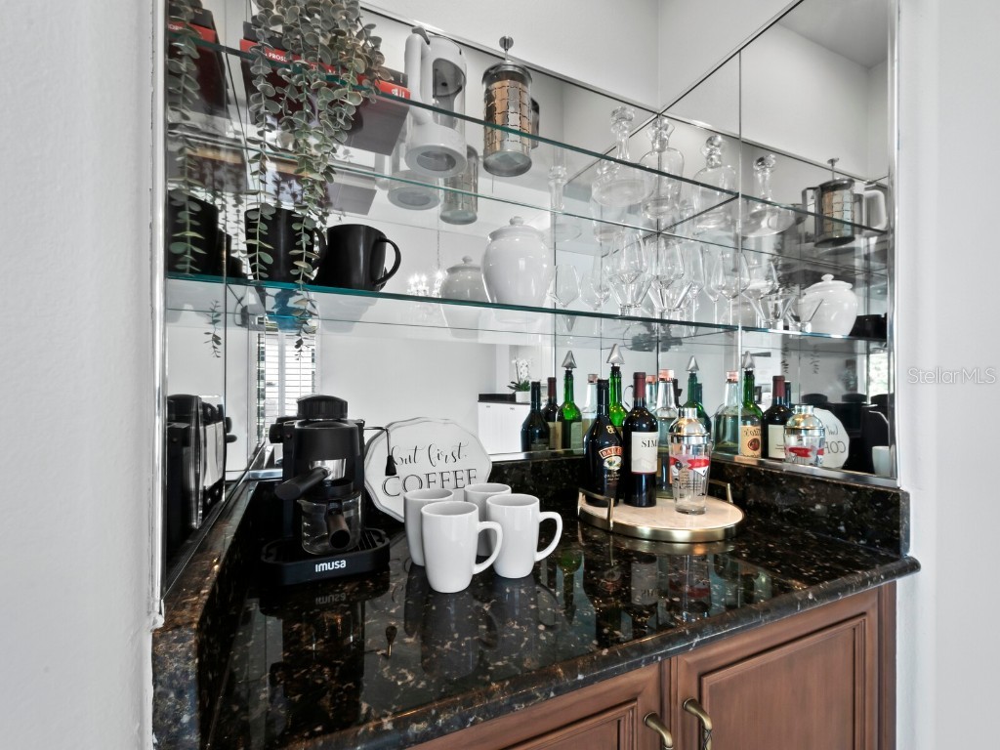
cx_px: 500
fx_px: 404
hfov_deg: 102.1
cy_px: 375
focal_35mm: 14
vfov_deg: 85.7
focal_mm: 7
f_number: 11
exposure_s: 1/4
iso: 400
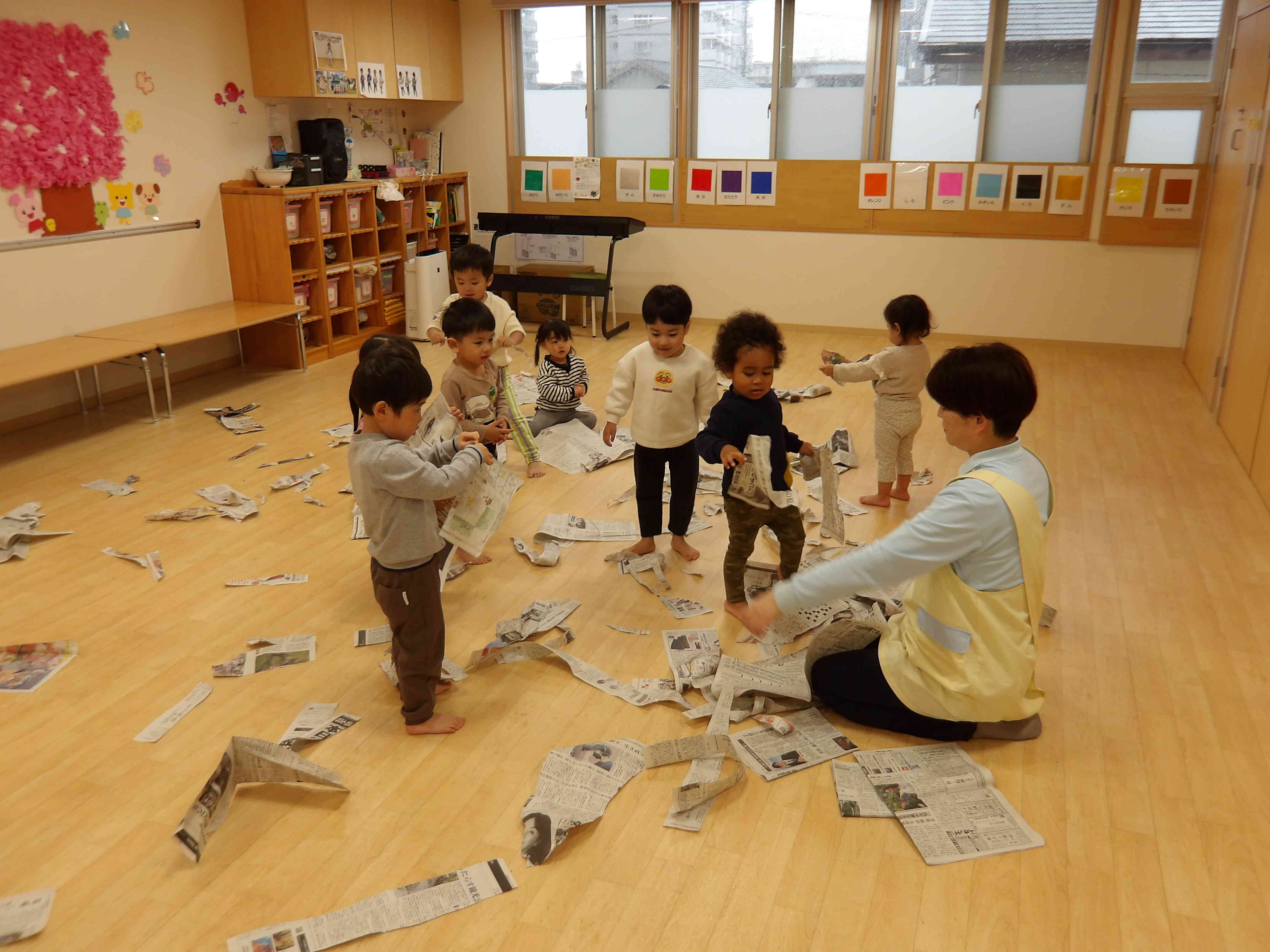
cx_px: 635
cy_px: 476
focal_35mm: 27
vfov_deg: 51.4
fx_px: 991
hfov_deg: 65.3
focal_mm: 4.9
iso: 100
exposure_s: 1/79
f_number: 3
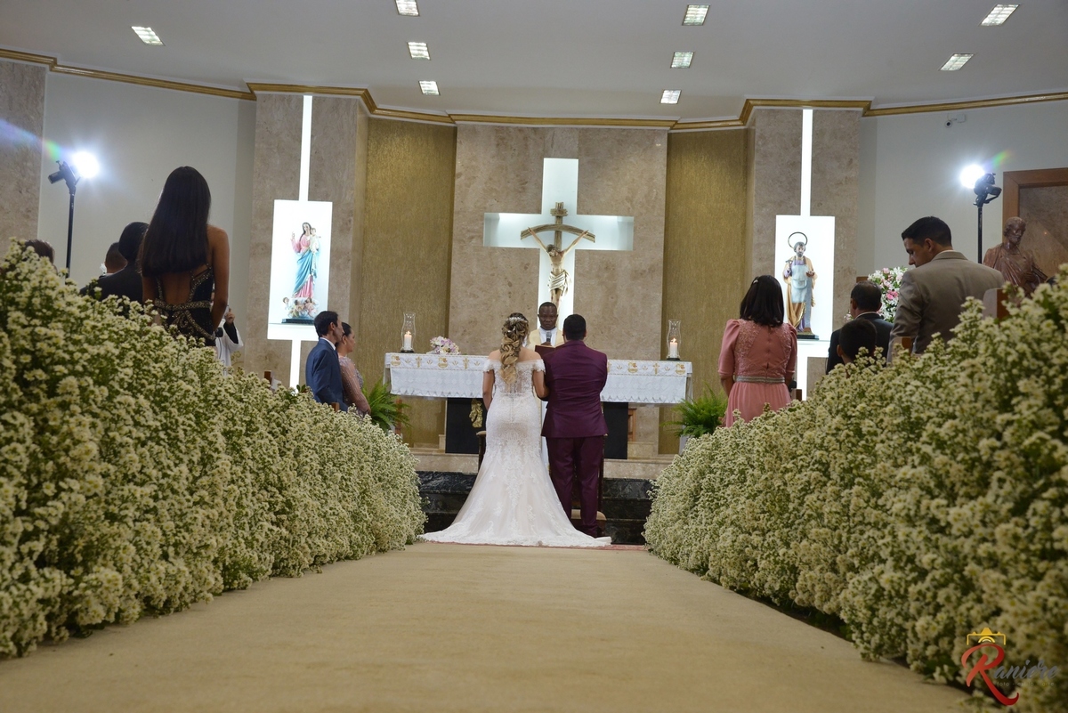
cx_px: 534
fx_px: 1424
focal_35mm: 48
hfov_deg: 41.1
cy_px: 356
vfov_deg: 28.1
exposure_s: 1/80
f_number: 8
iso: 3200
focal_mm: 48
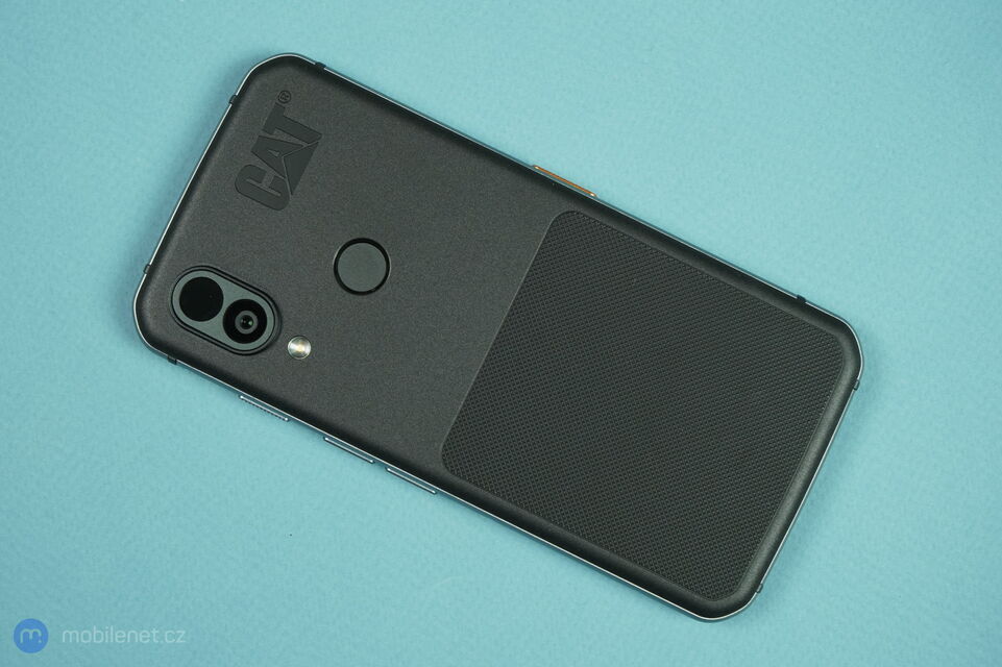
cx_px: 501
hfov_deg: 33.4
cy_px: 334
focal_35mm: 60
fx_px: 1669
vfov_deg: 22.6
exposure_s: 1/200
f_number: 7.1
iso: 2500
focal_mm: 60
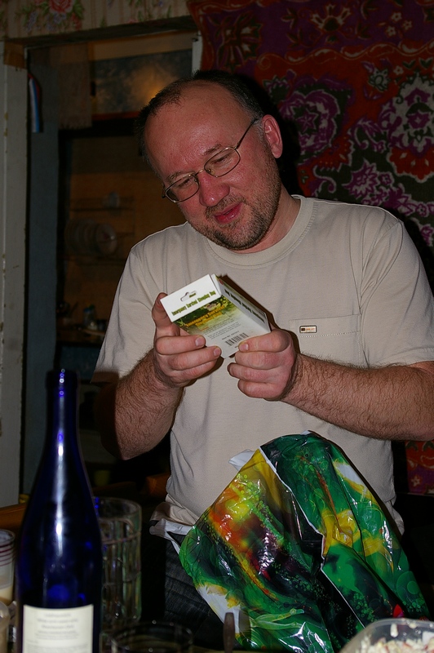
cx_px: 217
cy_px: 326
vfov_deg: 33.4
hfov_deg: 22.6
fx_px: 1087
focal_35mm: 60
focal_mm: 40
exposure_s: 1/60
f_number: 4.5
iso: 200
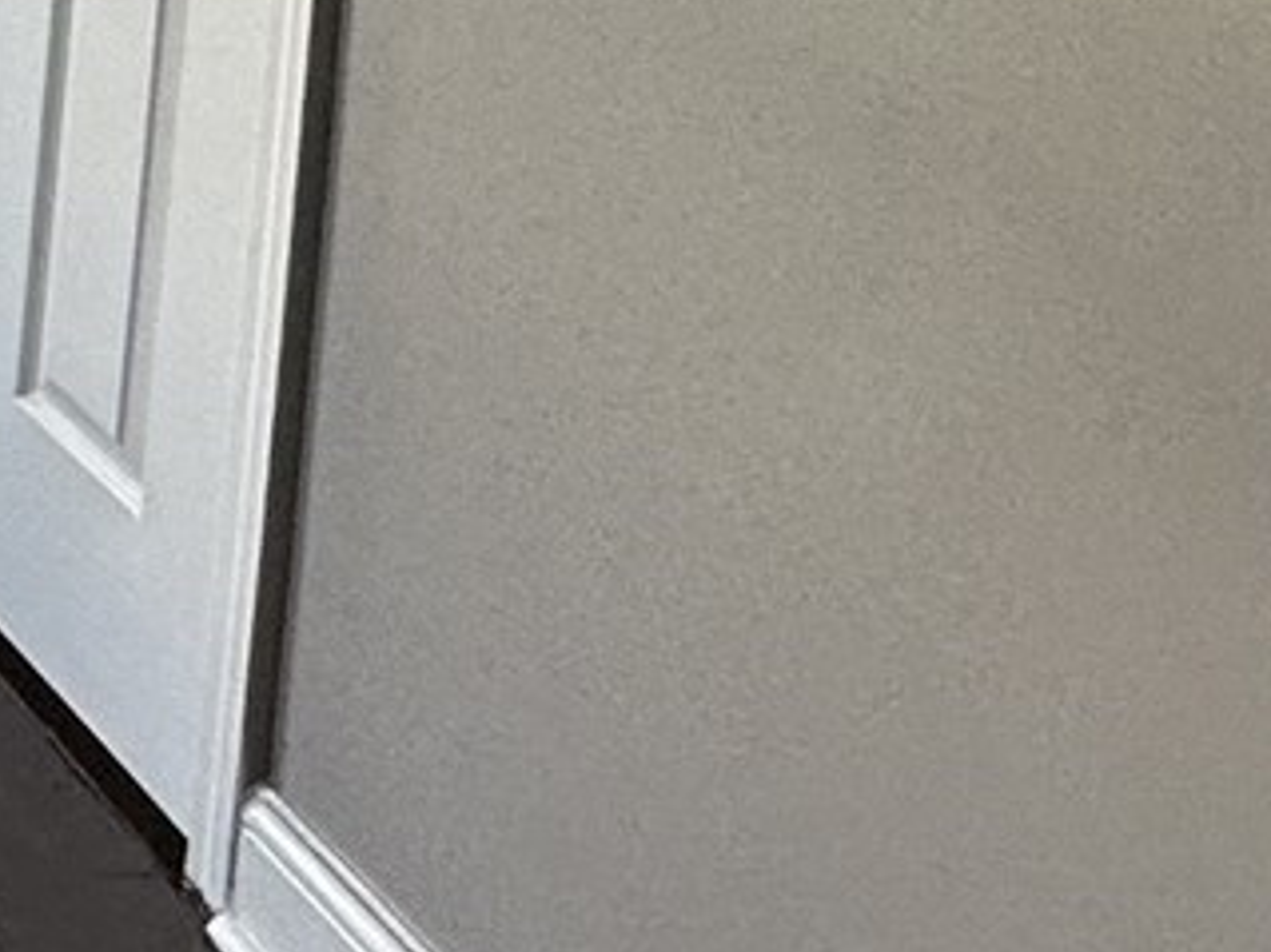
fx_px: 3303
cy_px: -761
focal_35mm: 90
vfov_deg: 14.4
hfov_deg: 14.8
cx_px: -1677
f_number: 2.2
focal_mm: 2.22
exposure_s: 1/120
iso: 125
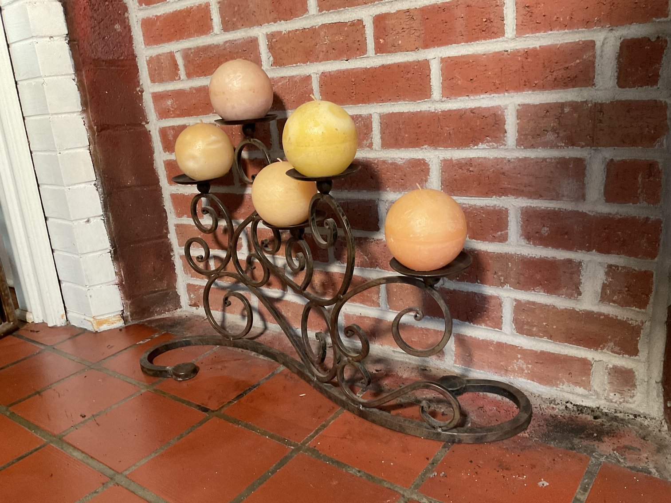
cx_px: 336
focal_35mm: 29
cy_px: 252
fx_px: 562
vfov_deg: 48.2
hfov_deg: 61.7
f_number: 1.8
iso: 200
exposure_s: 1/60
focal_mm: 3
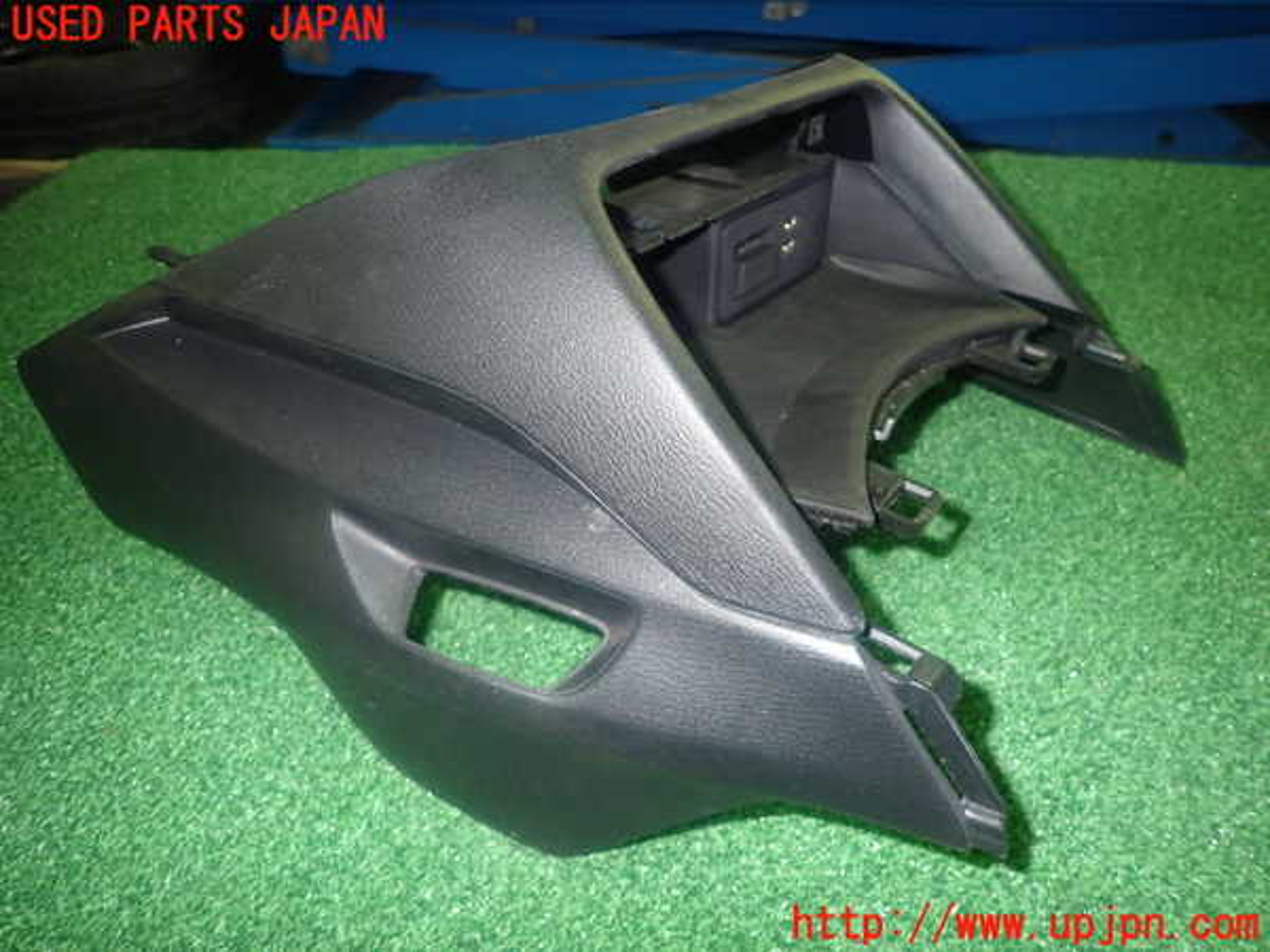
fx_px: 917
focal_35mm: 25
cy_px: 476
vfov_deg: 54.9
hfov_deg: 69.4
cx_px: 635
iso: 200
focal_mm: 4.5
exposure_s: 1/30
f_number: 2
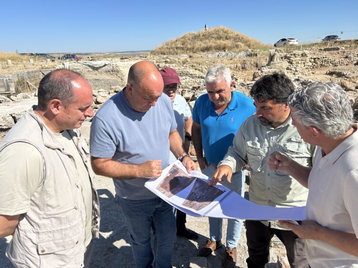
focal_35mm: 26
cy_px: 134
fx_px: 269
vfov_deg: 53.1
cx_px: 179
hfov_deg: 67.3
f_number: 1.5
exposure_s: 1/4115
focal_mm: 5.7
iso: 50
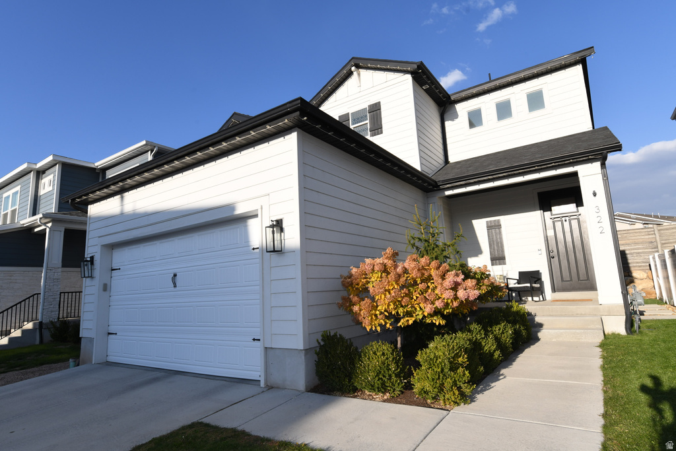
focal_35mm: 19
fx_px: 357
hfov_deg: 86.9
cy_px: 226
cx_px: 338
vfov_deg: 64.6
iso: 200
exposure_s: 1/250
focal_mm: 19
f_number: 10
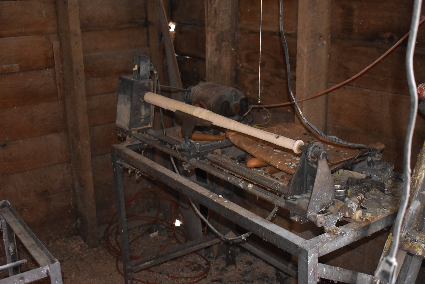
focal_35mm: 46
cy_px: 142
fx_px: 549
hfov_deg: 42.3
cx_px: 212
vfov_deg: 29.0
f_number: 4.2
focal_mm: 31
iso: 4500
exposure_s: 1/60
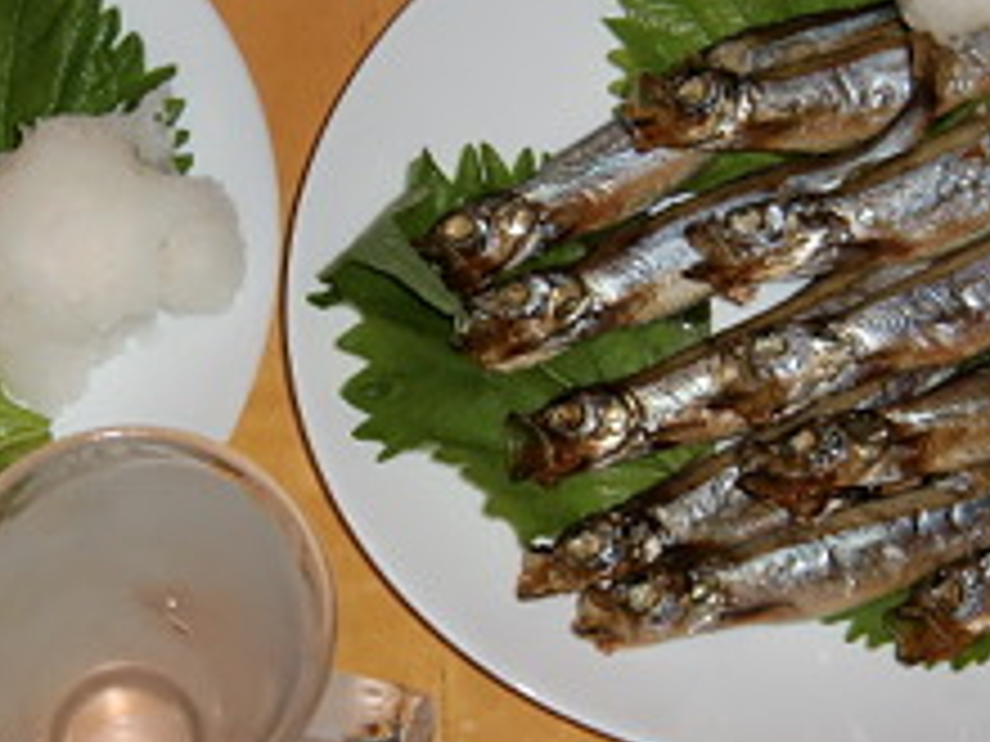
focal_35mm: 113
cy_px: 396
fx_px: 3232
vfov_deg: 13.1
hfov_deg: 17.3
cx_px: 272
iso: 125
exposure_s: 1/15
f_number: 4.2
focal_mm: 9.8
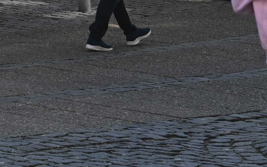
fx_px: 1630
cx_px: -522
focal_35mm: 224
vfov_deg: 5.4
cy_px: -384
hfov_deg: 8.1
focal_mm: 35
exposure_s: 1/2500
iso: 800
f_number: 5
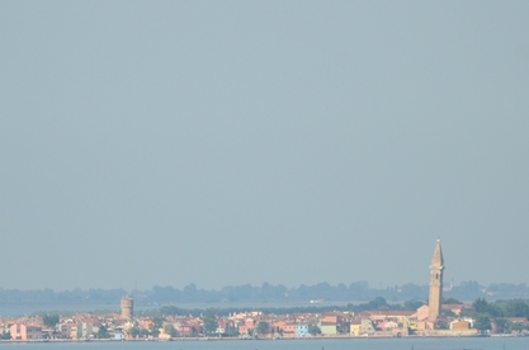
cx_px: 212
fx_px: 14778
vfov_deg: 1.4
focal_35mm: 1008
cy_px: 254
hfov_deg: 2.1
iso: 160
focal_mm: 400
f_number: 5.6
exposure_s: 1/640
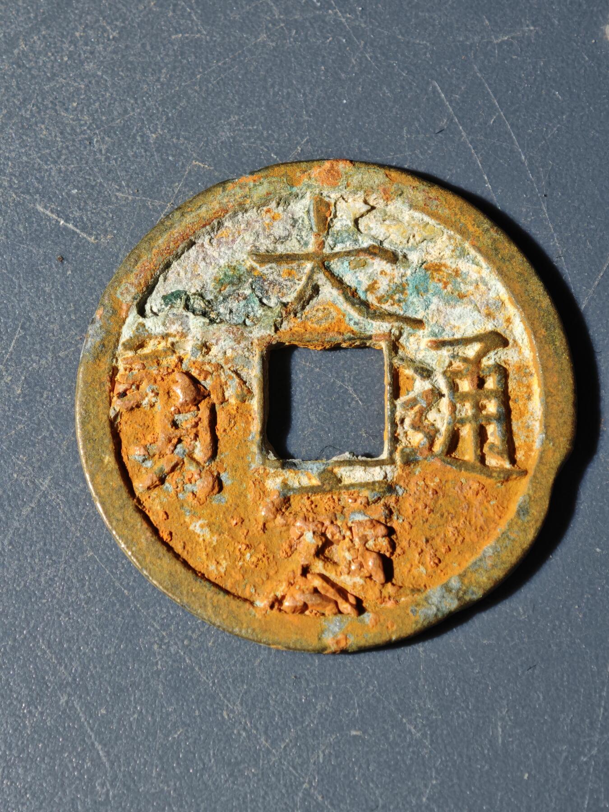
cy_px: 406
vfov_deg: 19.1
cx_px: 304
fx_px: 2416
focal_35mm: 103
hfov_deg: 14.4
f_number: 2
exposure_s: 1/100
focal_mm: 9
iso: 160
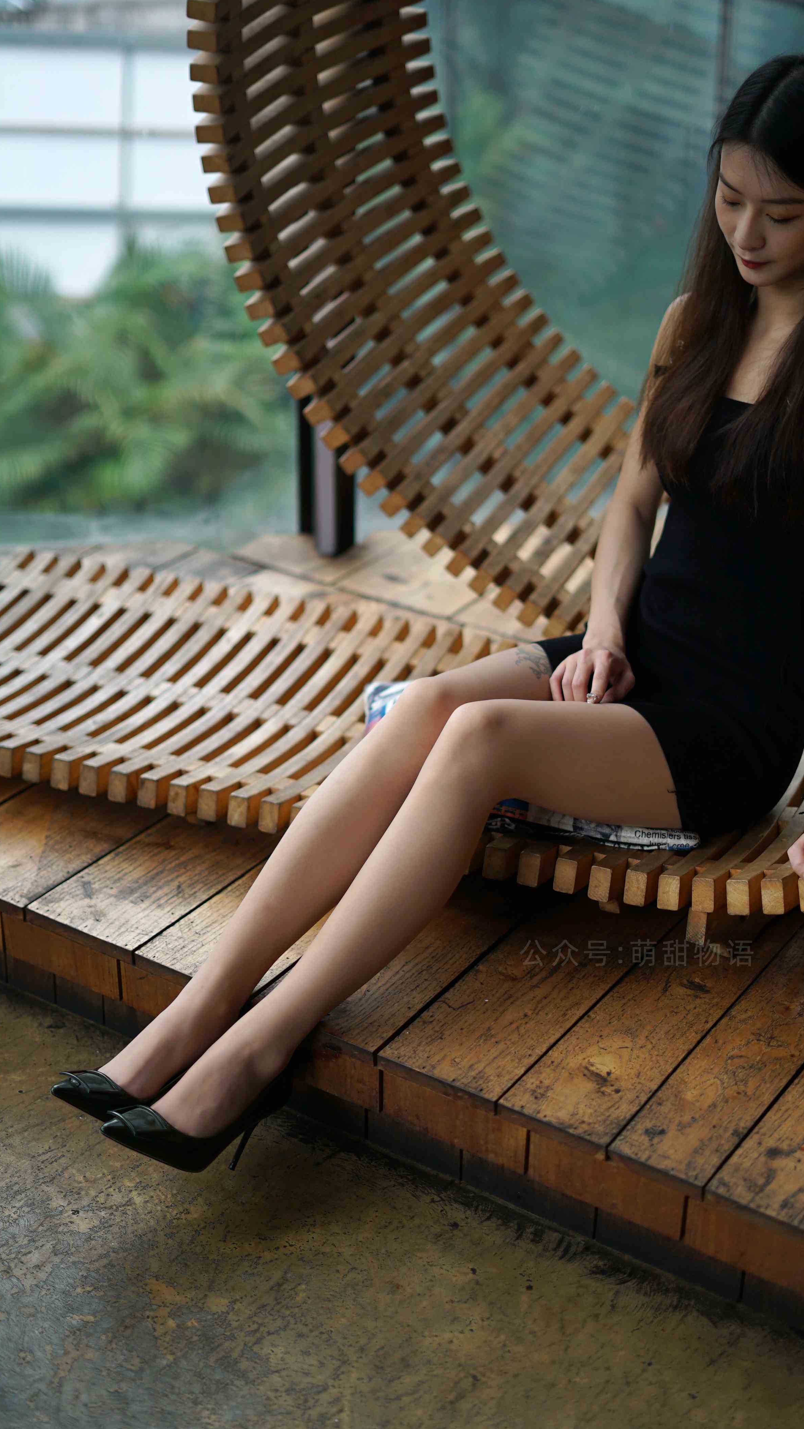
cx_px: 419
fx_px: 2009
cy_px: 720
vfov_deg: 39.2
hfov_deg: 22.6
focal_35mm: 53
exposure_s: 1/1250
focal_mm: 50
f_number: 1.8
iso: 250
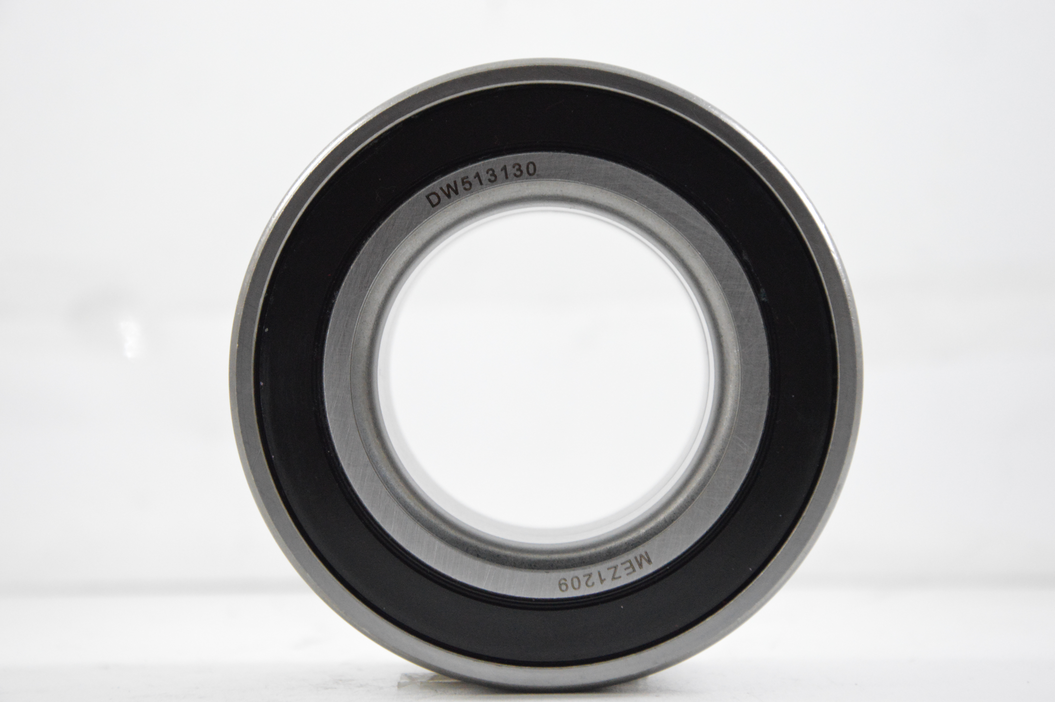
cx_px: 528
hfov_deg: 17.1
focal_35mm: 120
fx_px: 3514
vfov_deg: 11.4
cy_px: 351
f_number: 7.1
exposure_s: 1/100
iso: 3200
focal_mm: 80
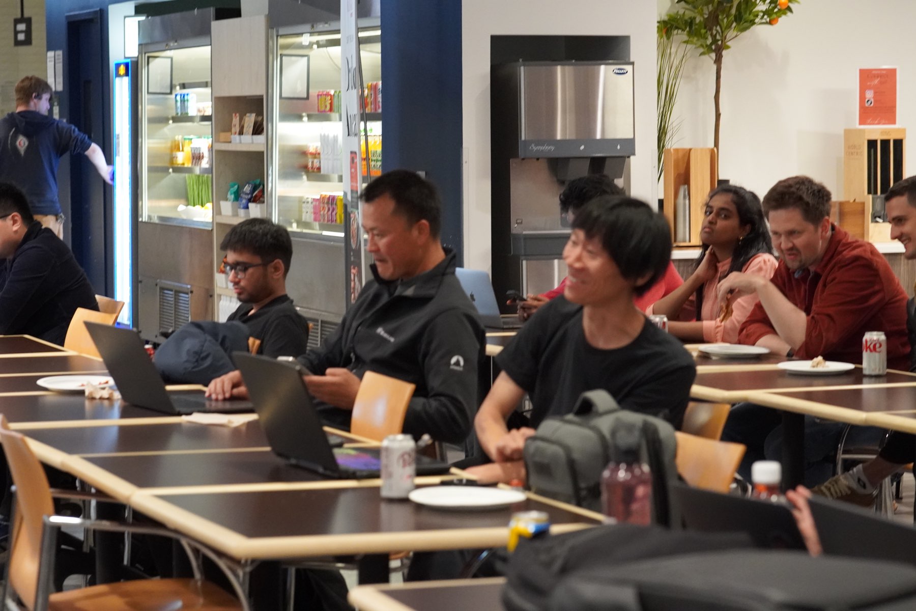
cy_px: 306
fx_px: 2862
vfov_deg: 12.2
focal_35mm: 112
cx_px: 458
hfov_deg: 18.2
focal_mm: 75
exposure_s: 1/160
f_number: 4
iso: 4000
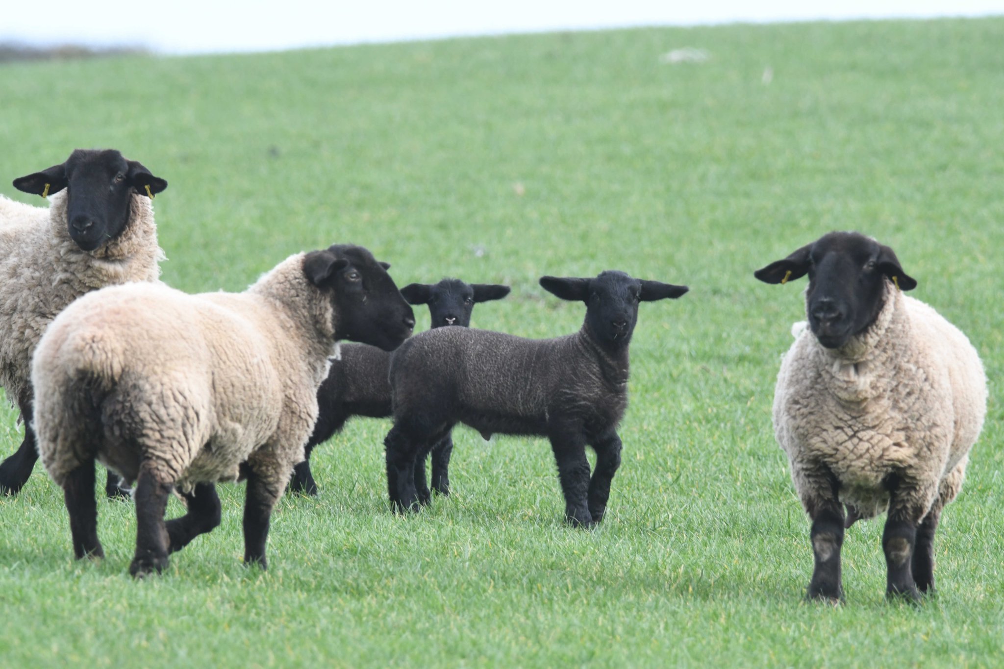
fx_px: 25096
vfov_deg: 1.5
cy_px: 334
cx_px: 502
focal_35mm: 900
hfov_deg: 2.3
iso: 1000
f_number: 10
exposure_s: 1/400
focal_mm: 600
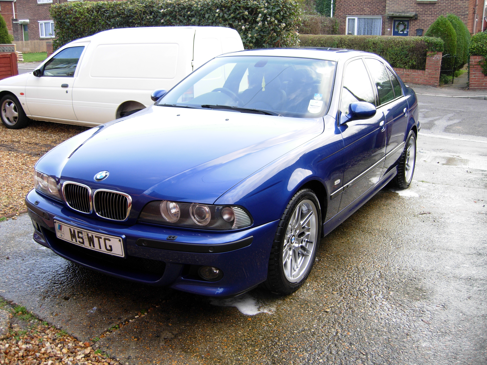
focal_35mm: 36
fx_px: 506
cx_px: 244
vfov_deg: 39.7
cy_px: 182
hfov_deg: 51.4
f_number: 3
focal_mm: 7.5
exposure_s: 1/78.3
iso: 50
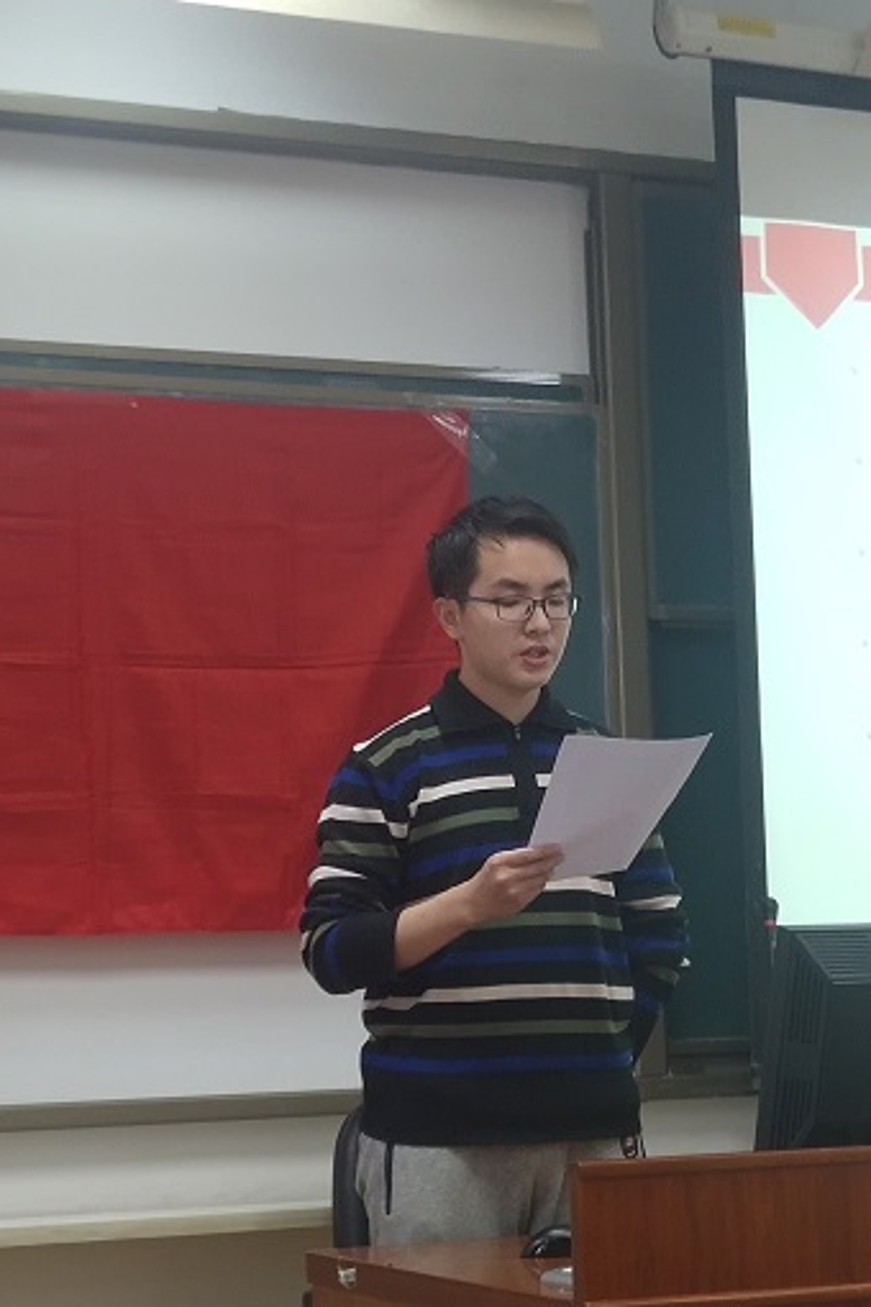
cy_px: 650
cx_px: 500
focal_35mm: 87
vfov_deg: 23.4
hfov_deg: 15.7
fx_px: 3157
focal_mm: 4.35
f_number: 1.8
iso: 205
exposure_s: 1/50
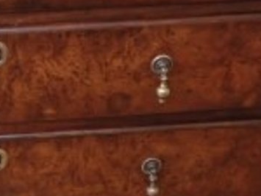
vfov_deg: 11.6
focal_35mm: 128
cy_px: 59
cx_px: 0
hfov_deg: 15.1
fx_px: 965
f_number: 2.3
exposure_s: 1/30
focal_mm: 5.4
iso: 400
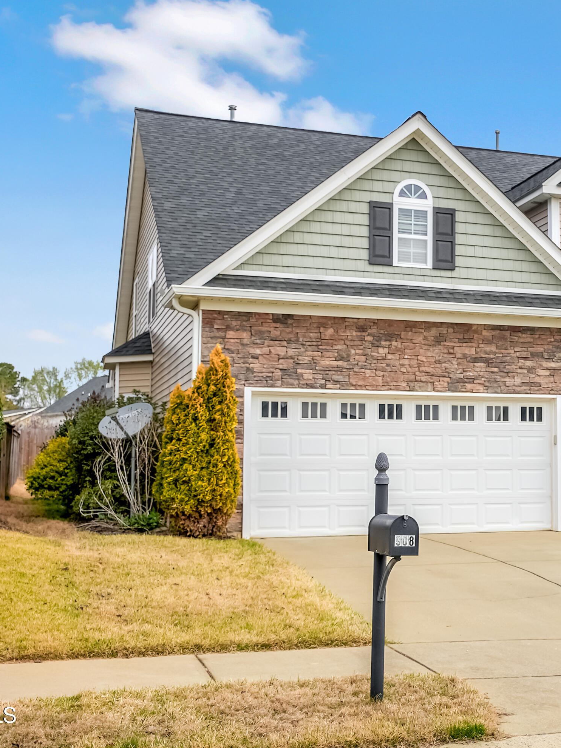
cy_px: 372
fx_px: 1124
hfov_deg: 26.9
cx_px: 523
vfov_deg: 36.8
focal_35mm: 52
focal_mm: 35.7
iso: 250
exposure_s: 1/500
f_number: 8
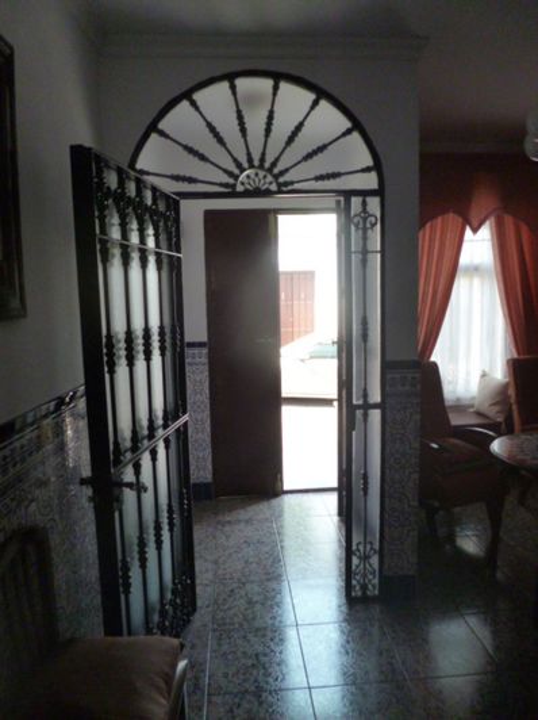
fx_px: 498
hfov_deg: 56.7
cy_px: 360
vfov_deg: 71.6
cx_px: 269
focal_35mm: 24
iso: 320
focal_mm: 4.3
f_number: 2.5
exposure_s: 1/60
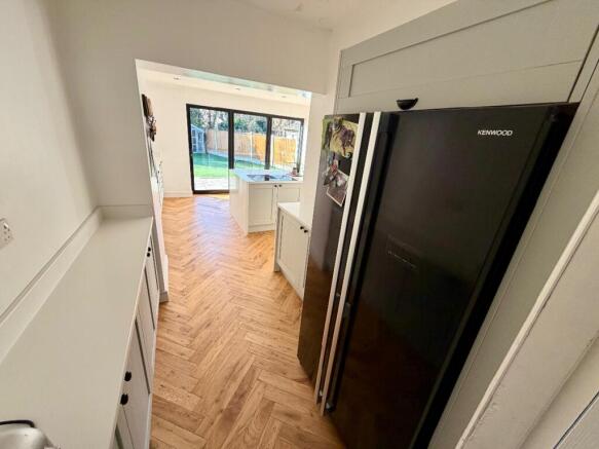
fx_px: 242
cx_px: 300
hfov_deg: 102.1
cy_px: 224
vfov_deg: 85.7
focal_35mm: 14
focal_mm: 2.22
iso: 125
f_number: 2.2
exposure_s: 1/121
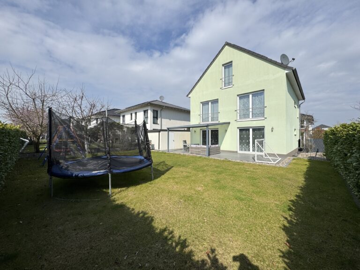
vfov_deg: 85.7
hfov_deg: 102.1
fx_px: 146
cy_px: 135
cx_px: 180
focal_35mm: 14
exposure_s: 1/3390
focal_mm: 2.22
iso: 50
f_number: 2.2
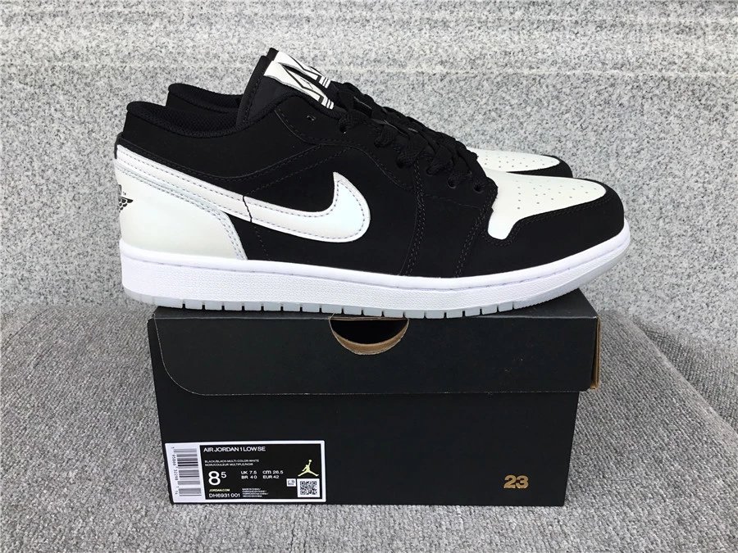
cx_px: 369
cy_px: 276
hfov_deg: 58.4
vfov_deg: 45.4
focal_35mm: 31
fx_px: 661
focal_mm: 3.3
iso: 25
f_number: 2.4
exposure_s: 1/309
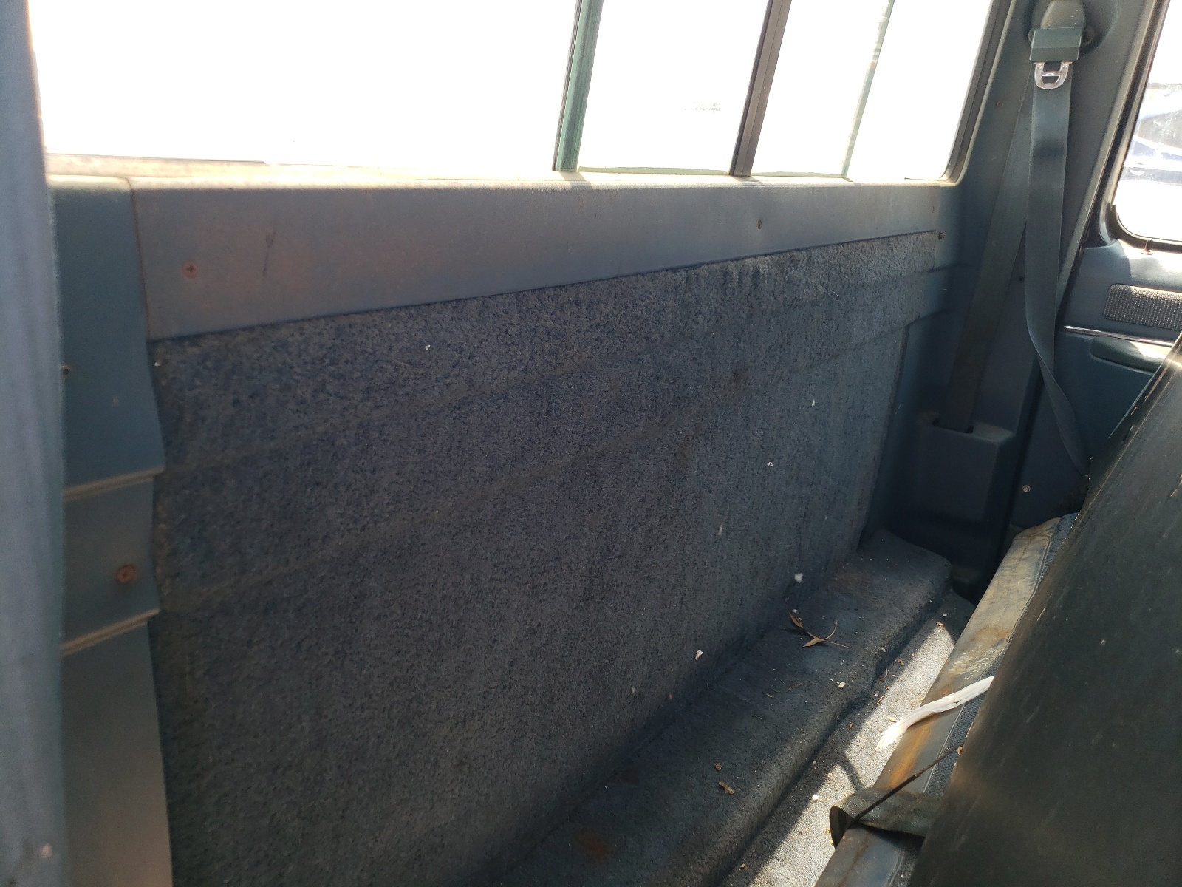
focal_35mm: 26
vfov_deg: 53.1
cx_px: 591
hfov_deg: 67.3
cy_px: 444
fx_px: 888
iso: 50
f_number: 1.5
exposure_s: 1/200
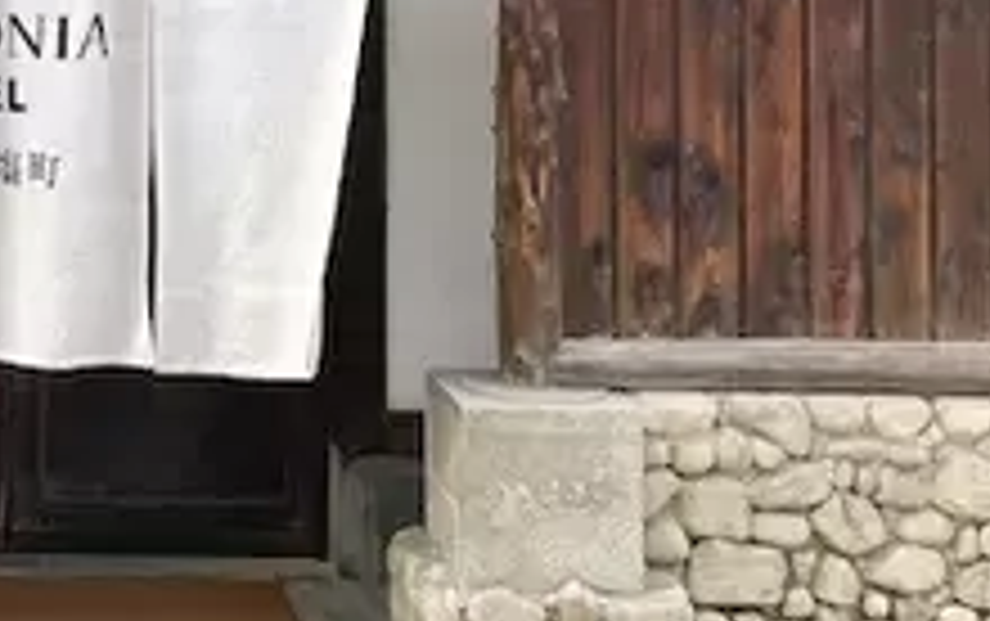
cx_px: -36
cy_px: -126
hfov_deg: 25.8
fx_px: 2026
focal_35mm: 75
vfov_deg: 16.7
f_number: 1.8
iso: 32
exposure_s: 1/121
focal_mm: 4.25
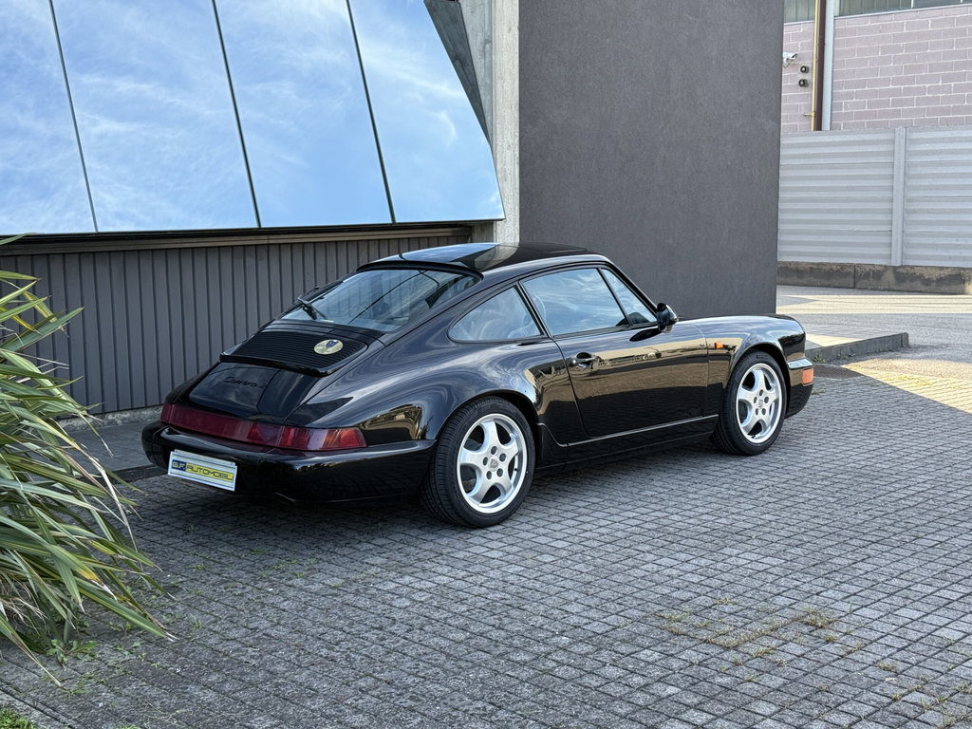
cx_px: 486
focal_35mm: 48
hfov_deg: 39.7
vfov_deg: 30.3
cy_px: 364
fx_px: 1348
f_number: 1.78
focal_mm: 6.76
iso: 64
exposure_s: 1/578
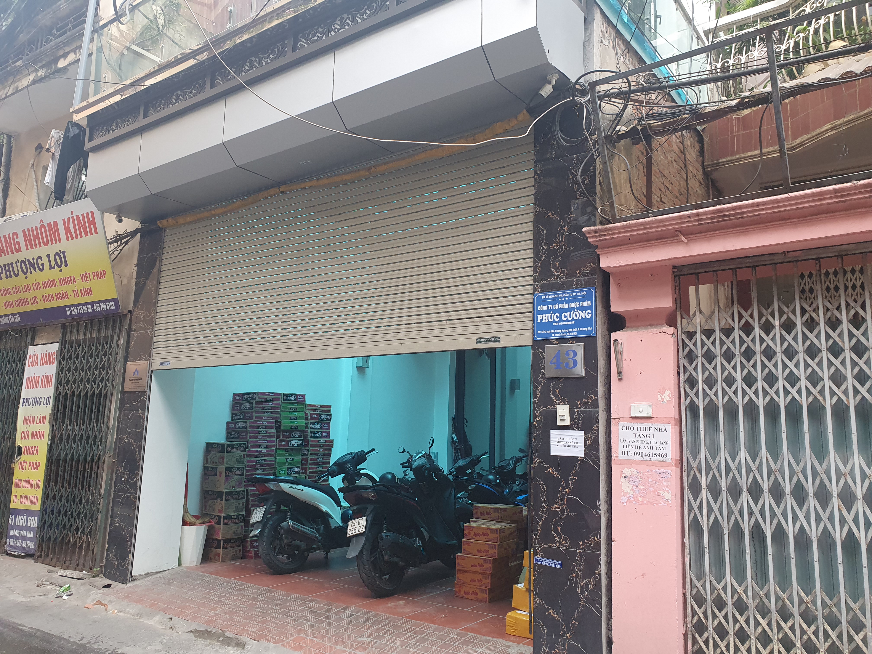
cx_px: 436
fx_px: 655
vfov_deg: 53.1
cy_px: 327
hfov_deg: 67.3
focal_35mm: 26
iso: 125
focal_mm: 4.32
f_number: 2.4
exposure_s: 1/120
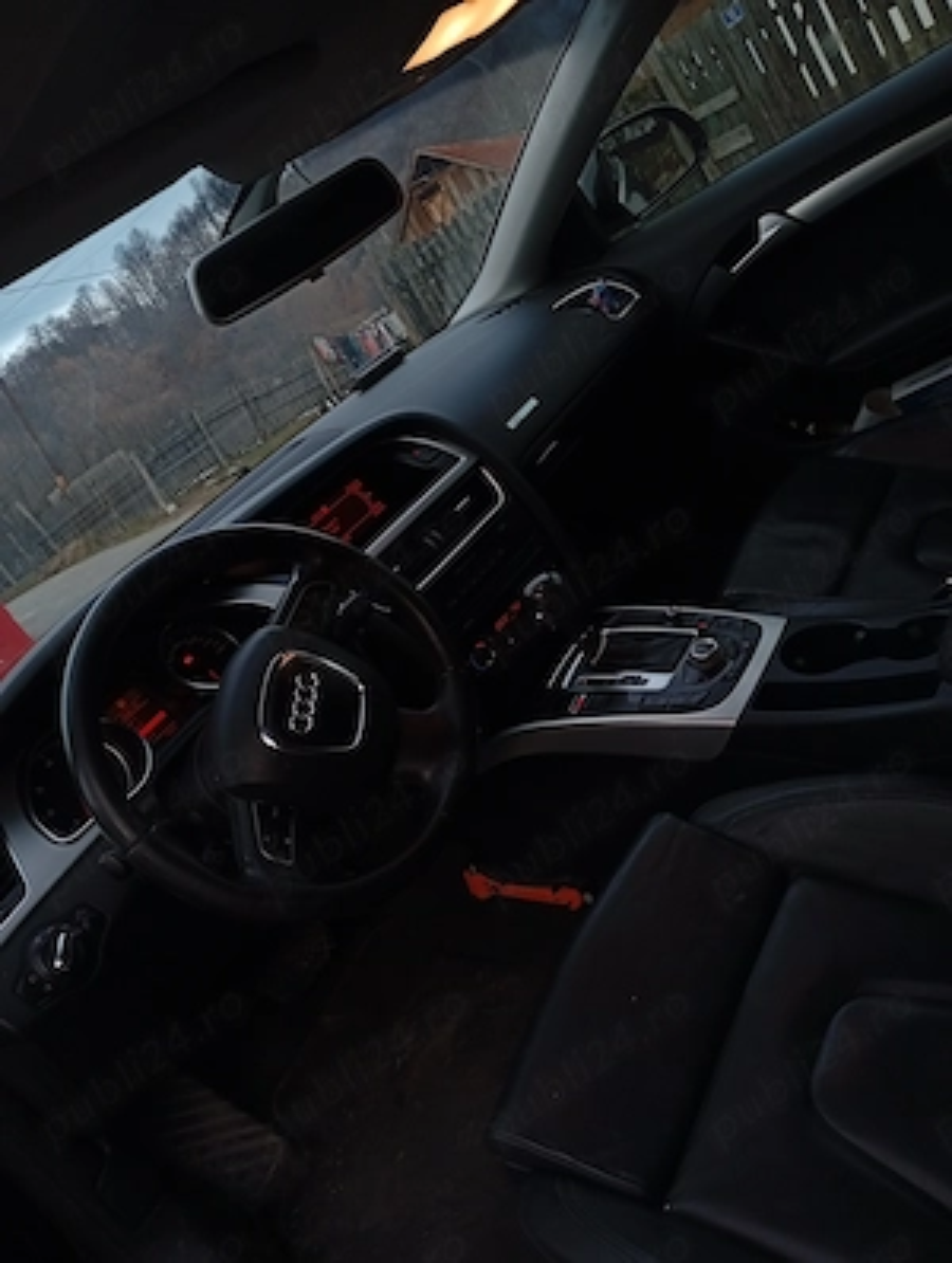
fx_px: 987
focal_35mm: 27
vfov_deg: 65.2
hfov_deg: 51.5
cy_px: 632
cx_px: 476
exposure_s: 1/100
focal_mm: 3.98
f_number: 1.8
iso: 74
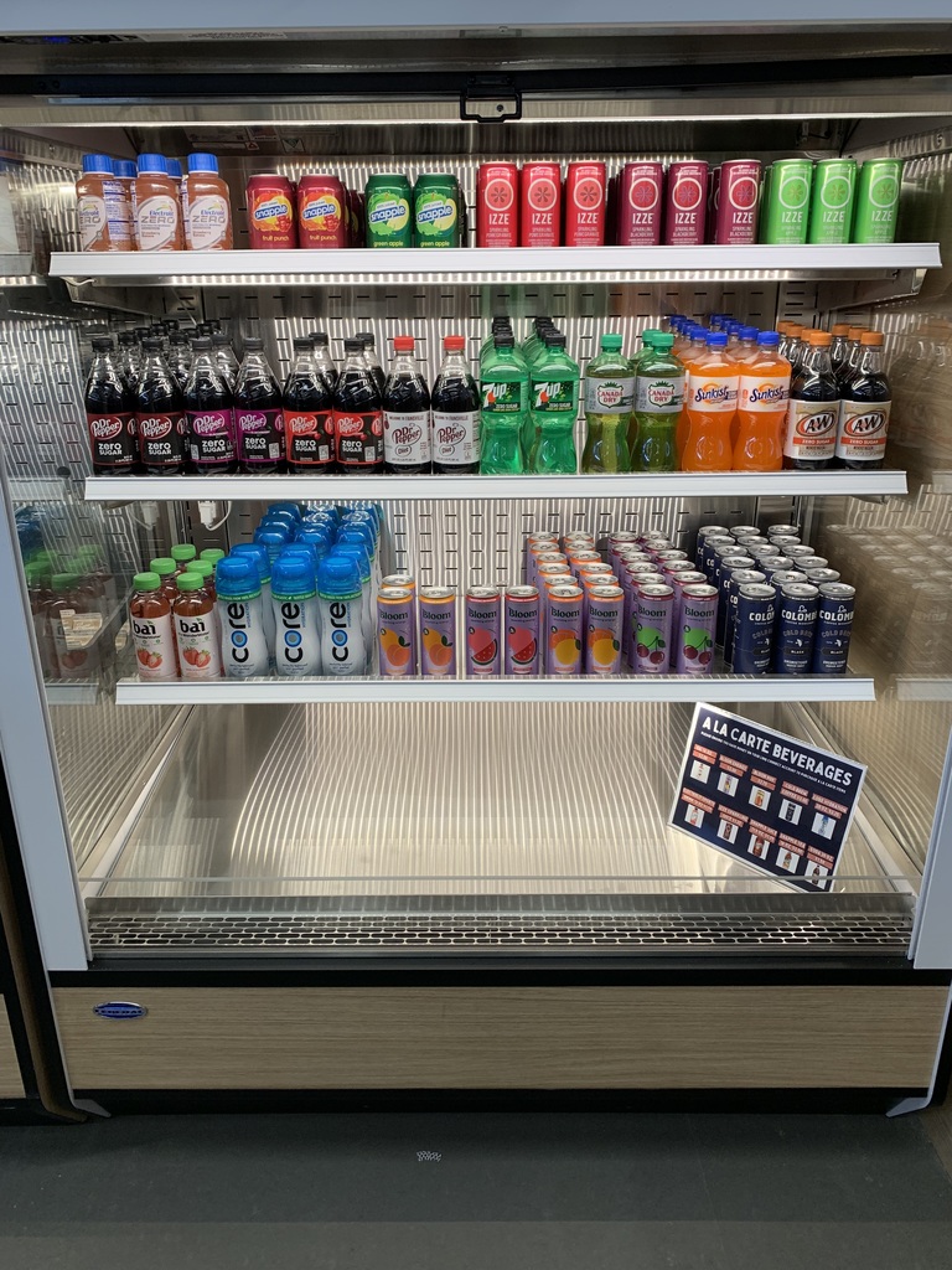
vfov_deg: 67.3
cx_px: 476
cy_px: 635
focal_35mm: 26
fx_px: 953
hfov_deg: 53.1
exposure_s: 1/121
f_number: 1.8
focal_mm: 4.25
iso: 64
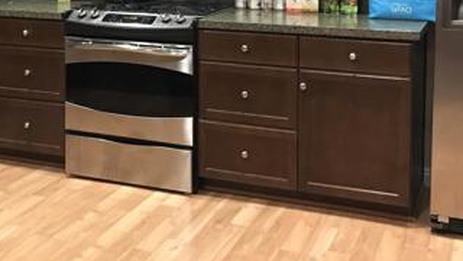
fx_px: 749
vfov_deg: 19.1
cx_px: 140
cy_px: -4
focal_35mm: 61
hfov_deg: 33.9
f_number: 1.8
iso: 100
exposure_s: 1/6
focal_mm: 3.99
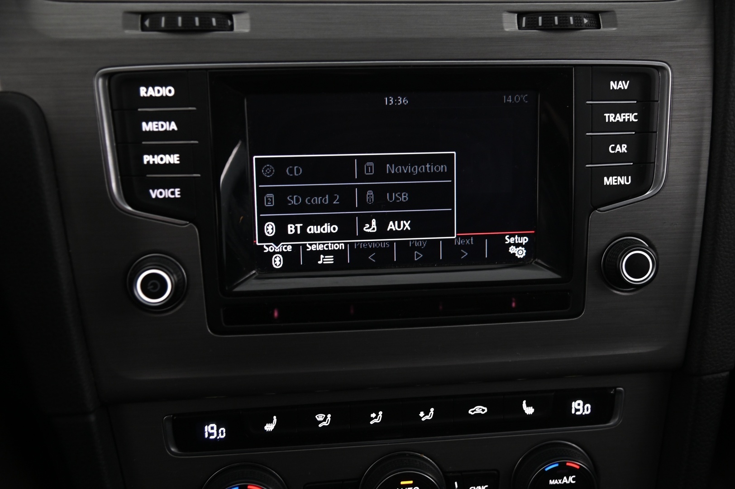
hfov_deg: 42.8
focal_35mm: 46
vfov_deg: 29.2
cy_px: 244
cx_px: 368
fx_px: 938
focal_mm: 46
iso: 2000
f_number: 4
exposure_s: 1/25
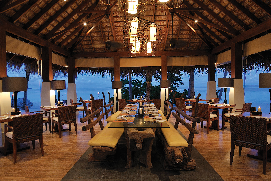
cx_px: 136
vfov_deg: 53.1
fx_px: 181
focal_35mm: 24
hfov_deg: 73.8
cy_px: 90
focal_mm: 24
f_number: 8
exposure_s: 1/2
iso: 400
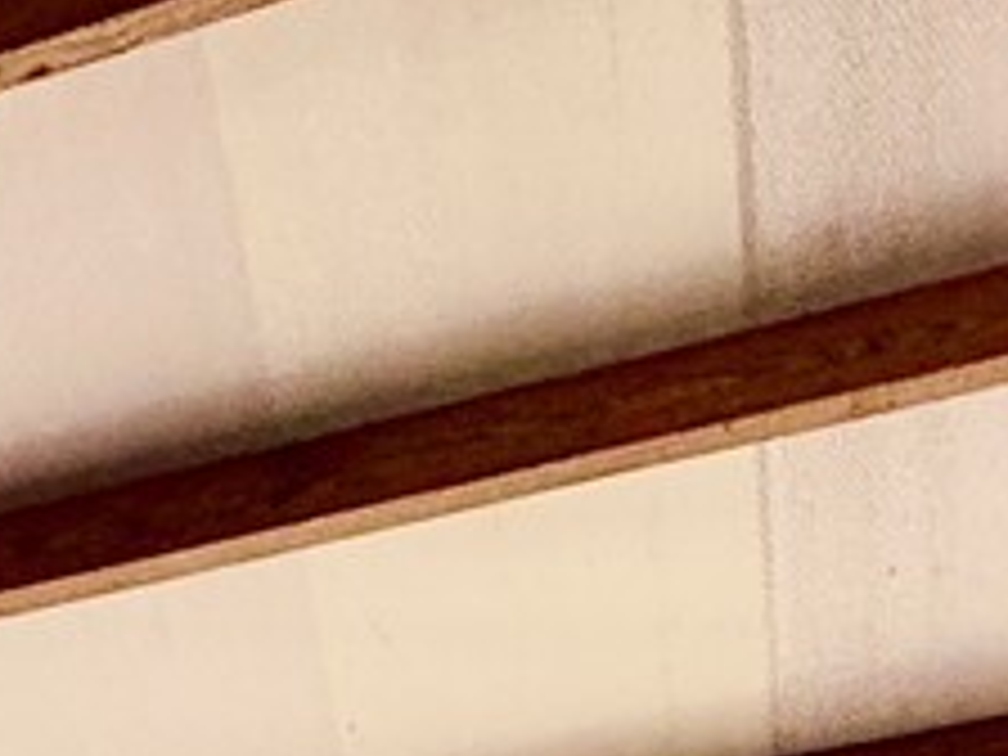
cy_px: 2547
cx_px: -356
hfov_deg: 18.1
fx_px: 2912
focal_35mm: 100
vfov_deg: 9.6
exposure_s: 1/1034
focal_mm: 2.22
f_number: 2.2
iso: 50
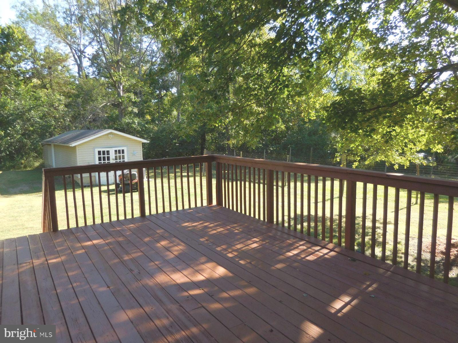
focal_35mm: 25
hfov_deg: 69.4
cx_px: 229
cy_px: 172
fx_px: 331
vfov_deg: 54.9
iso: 125
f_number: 3.3
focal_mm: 4.5
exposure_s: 1/250
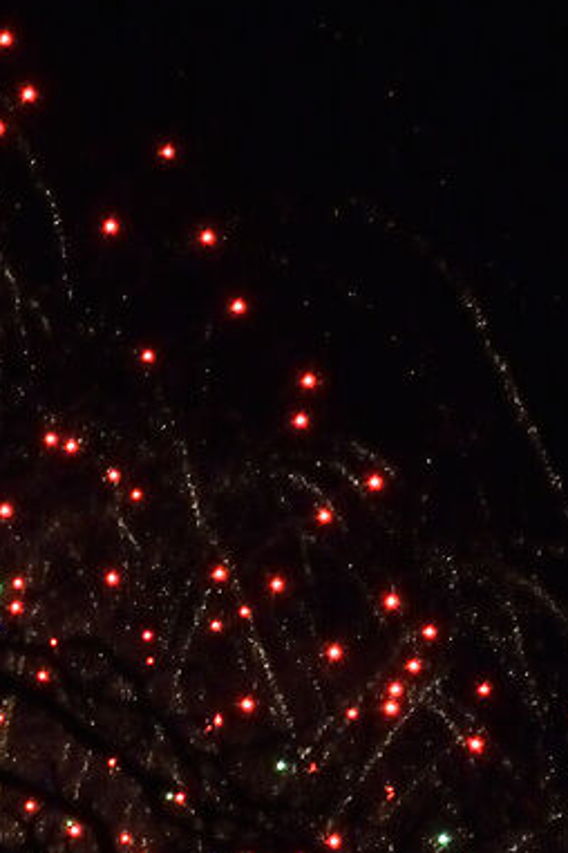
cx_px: -206
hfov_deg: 3.5
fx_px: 9395
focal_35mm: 397
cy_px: 1299
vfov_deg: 5.1
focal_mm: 42
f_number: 14
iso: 2500
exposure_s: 1/160
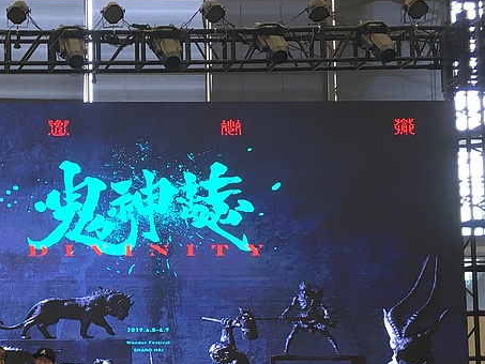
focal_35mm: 82
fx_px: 1149
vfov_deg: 17.9
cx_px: -54
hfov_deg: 22.4
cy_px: 272
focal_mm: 4.15
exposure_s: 1/33
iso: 25
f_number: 2.2
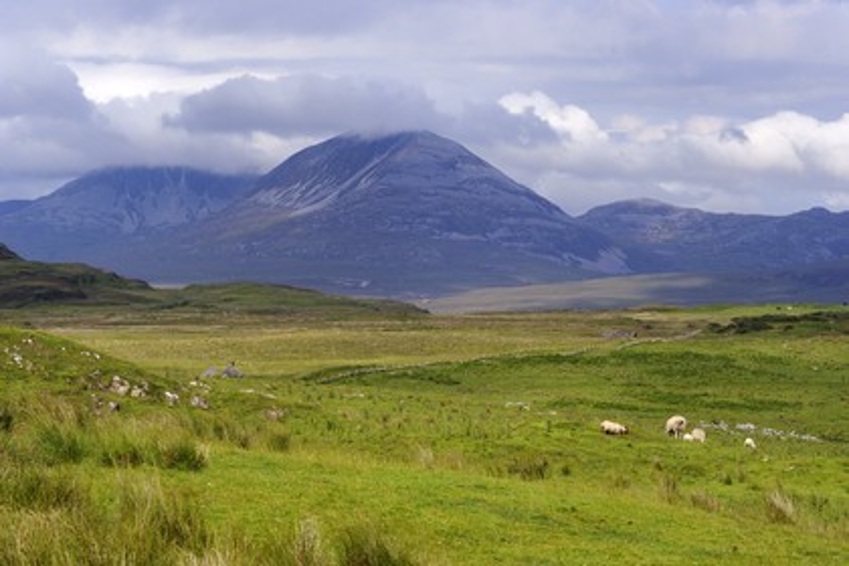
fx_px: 3066
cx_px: 424
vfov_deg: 10.5
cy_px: 283
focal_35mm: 130
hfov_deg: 15.8
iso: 400
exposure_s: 1/320
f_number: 13
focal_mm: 130
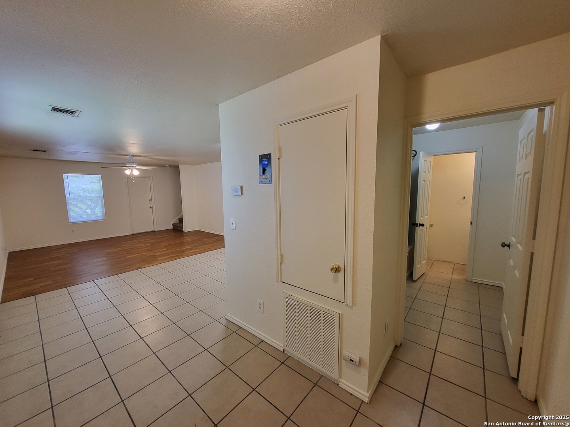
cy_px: 214
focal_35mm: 13
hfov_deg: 106.2
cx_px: 285
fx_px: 214
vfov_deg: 89.9
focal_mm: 1.74
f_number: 2.2
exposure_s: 1/60
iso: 250
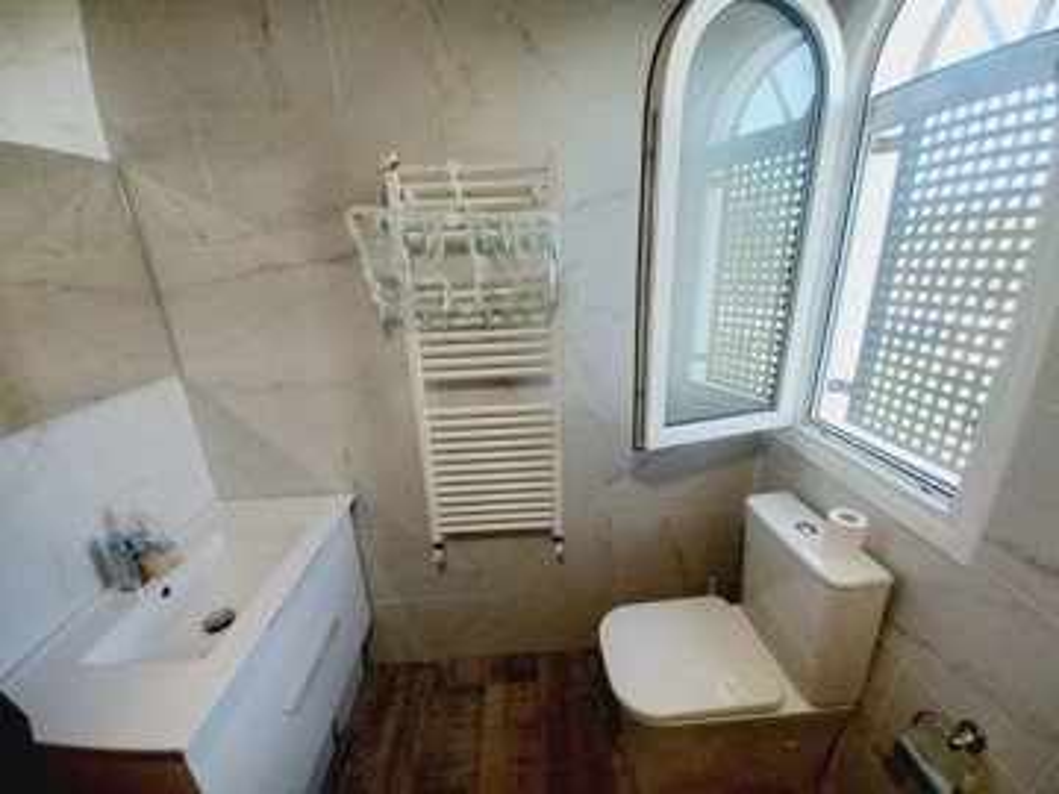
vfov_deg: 89.9
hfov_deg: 106.2
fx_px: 398
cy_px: 397
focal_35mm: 13
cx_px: 530
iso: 80
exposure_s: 1/50
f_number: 2.2
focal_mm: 1.42
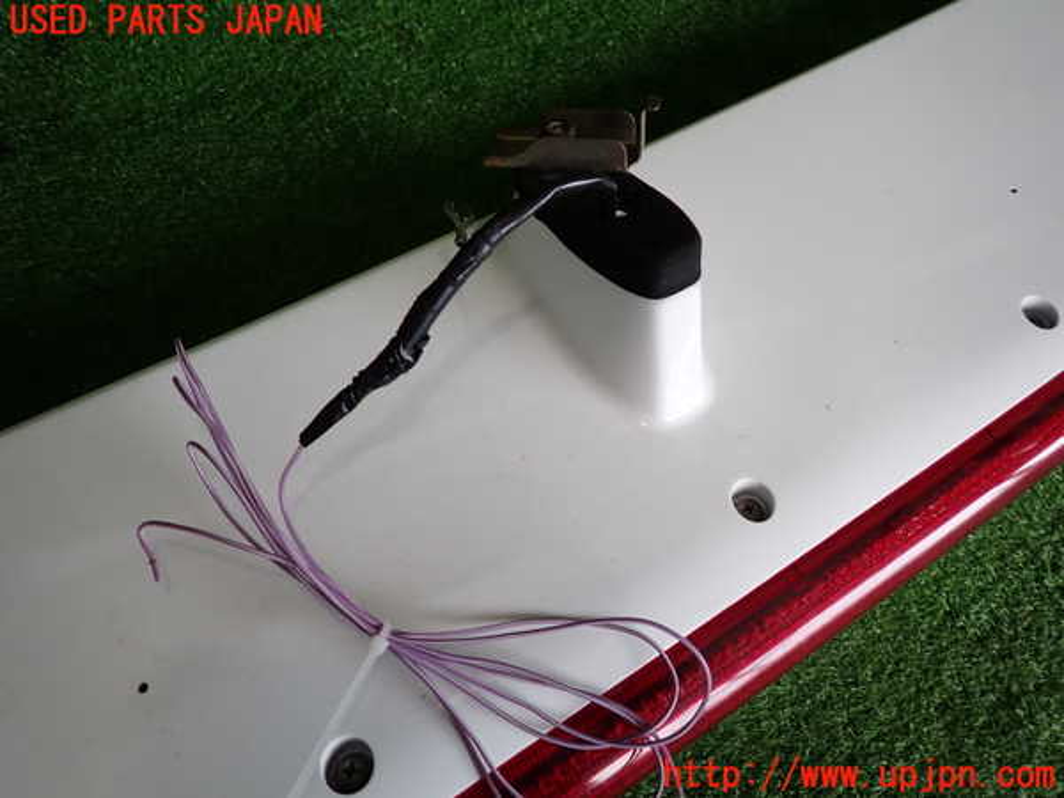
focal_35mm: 25
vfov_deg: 54.9
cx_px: 532
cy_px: 399
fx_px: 768
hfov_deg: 69.4
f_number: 2
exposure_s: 1/125
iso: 125
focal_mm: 4.5
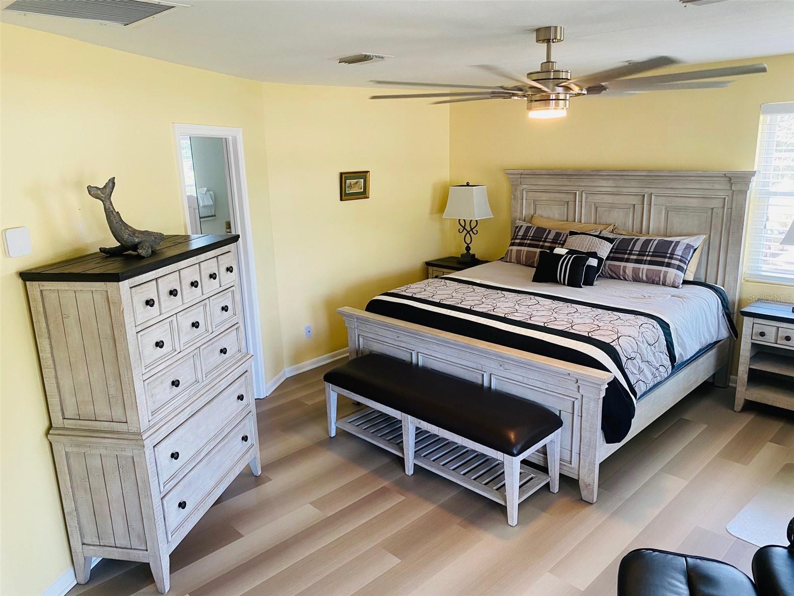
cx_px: 397
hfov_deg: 67.3
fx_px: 596
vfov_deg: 53.1
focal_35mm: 26
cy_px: 298
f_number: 1.8
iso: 100
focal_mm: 4.25
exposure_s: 1/60
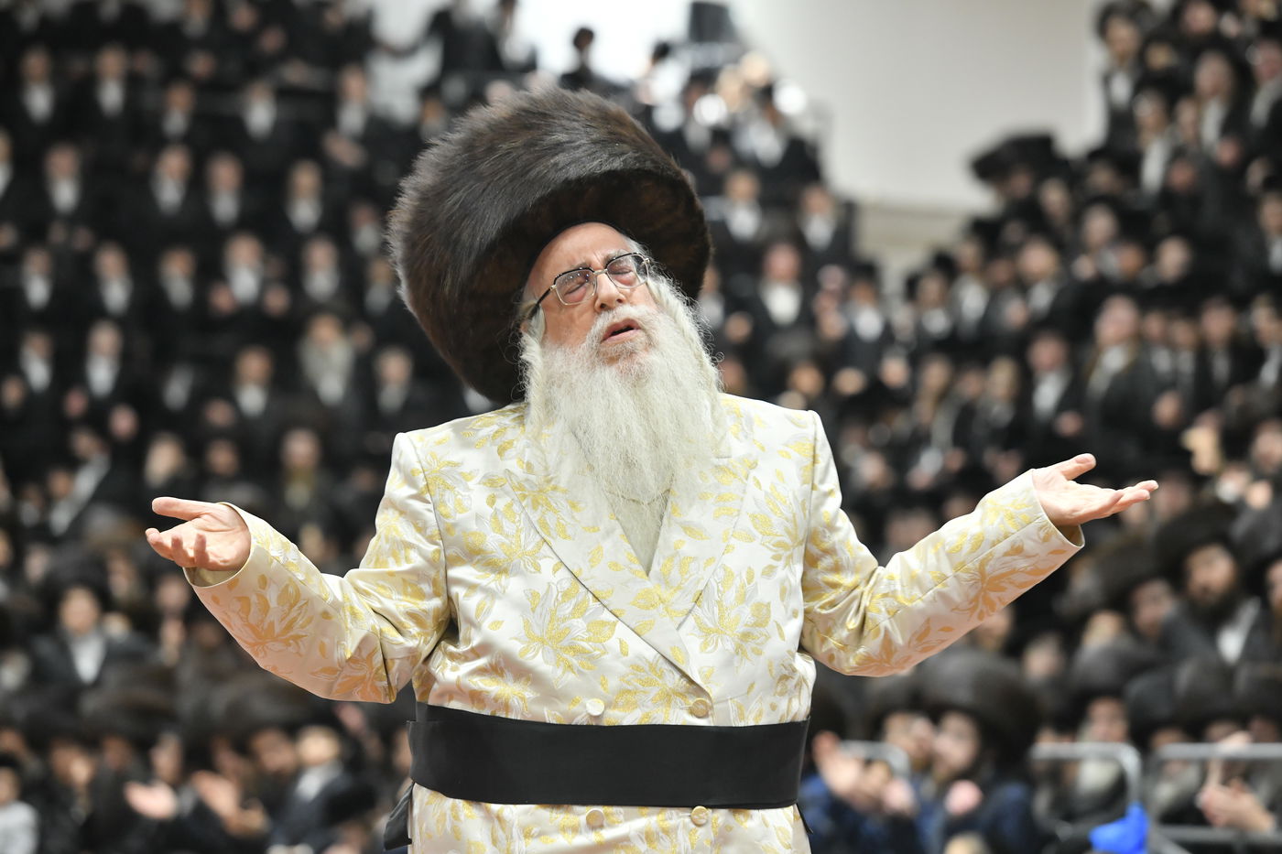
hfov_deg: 12.1
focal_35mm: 170
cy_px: 427
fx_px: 6053
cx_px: 641
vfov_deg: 8.1
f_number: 5.6
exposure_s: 1/125
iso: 1600
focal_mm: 170
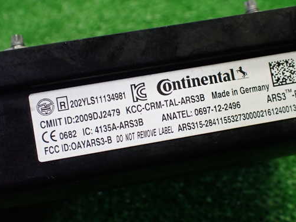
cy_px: 110
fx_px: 308
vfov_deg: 39.7
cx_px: 163
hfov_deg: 51.3
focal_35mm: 36
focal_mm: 5.4
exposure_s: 1/125
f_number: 2.3
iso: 400
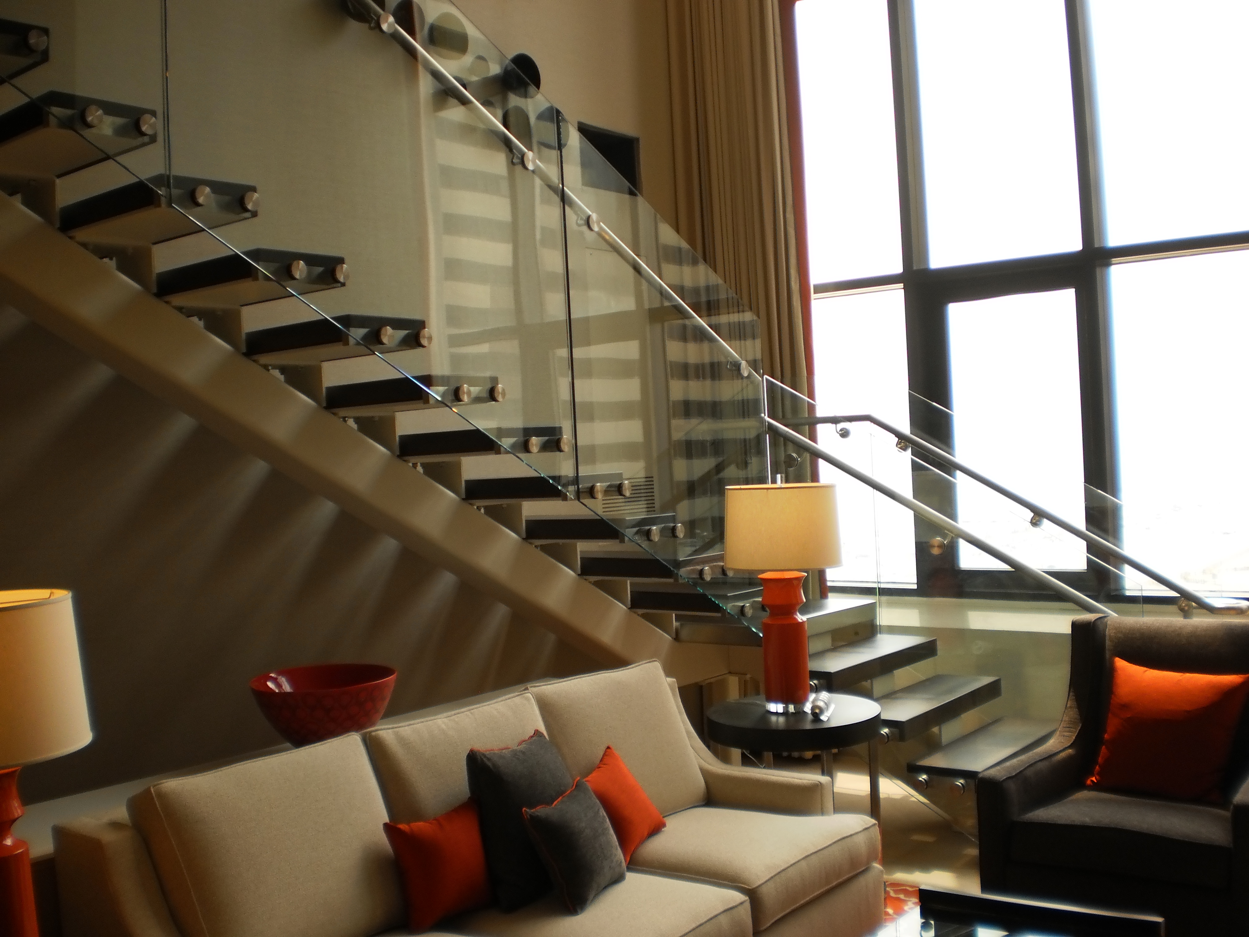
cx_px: 624
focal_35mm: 36
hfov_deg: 51.4
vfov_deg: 39.7
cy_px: 468
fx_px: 1299
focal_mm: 6.3
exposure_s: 1/125
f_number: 3.1
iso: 100
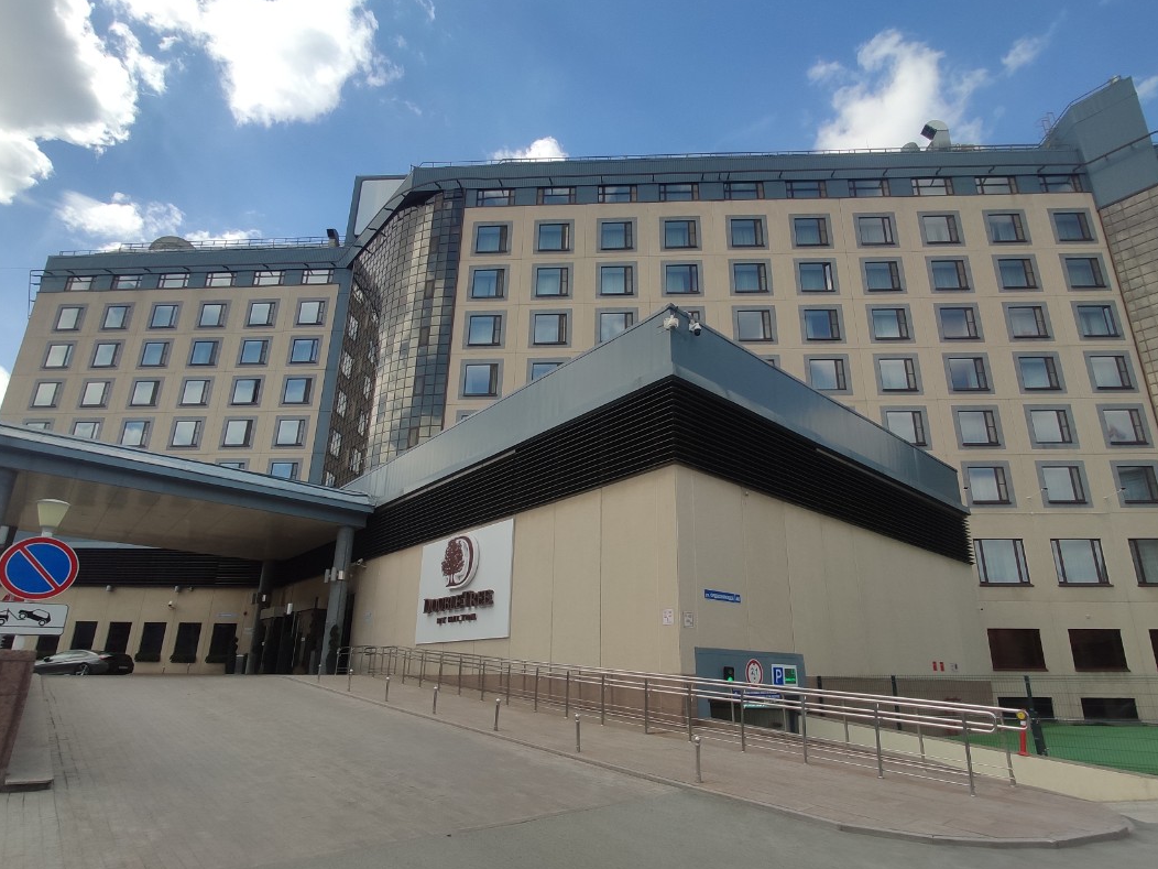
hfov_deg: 84.6
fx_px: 636
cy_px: 474
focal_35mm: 19
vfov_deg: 68.5
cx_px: 604
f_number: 2.4
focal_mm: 2.04
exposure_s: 1/588
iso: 100
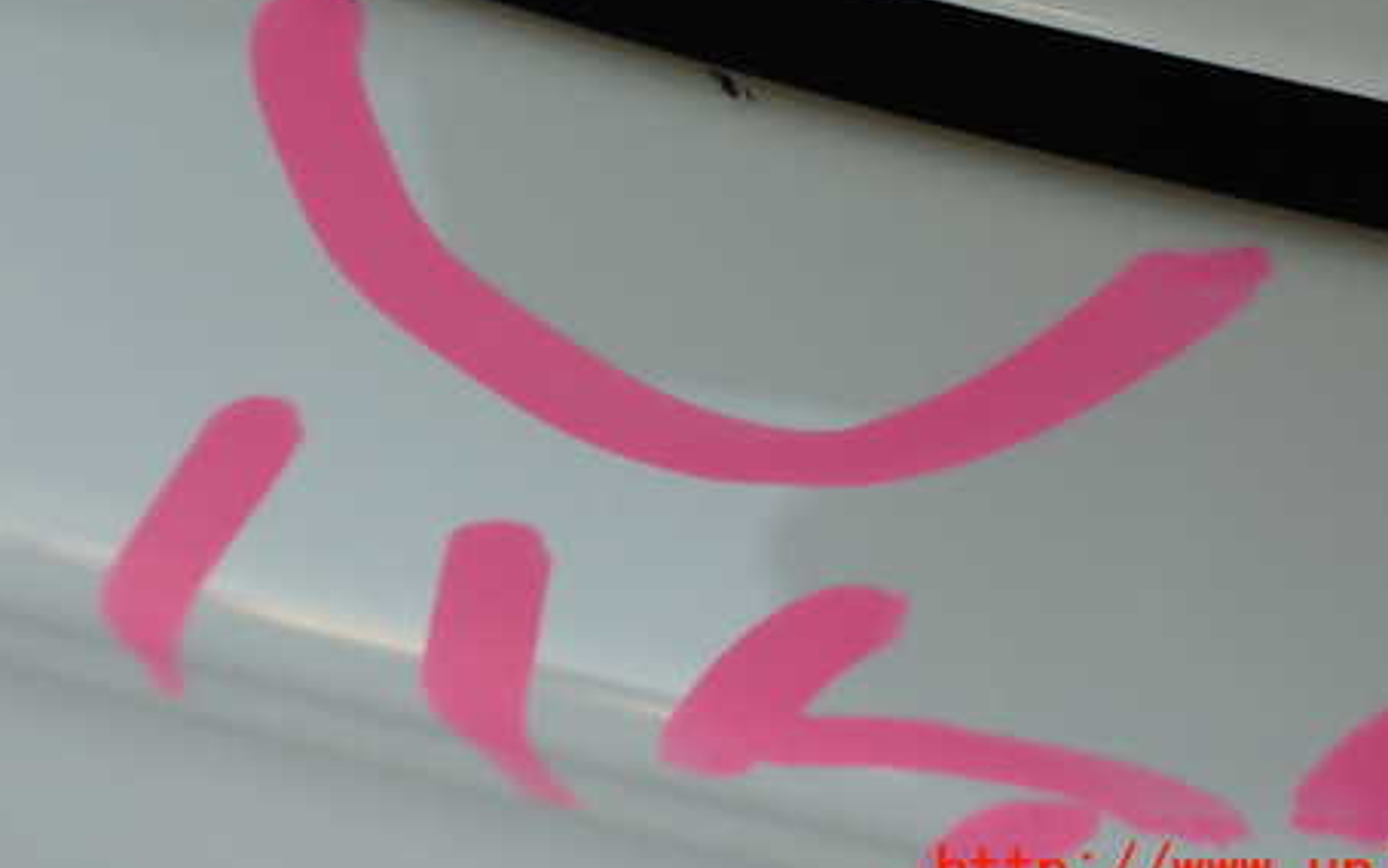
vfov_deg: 30.1
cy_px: 226
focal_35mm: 42
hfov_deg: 47.2
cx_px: 709
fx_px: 1589
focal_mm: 5.4
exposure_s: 1/160
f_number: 3.2
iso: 100
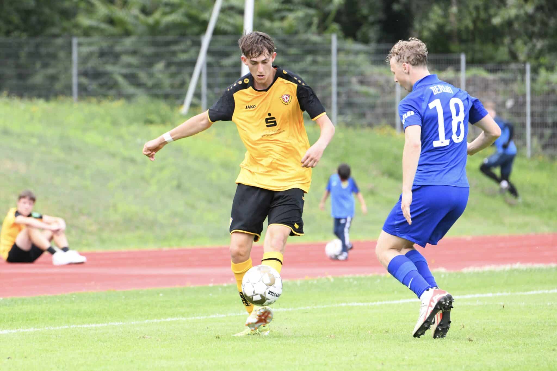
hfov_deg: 5.2
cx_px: 278
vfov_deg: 3.4
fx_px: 6188
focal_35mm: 400
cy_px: 186
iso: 4000
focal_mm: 400
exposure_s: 1/1600
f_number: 8
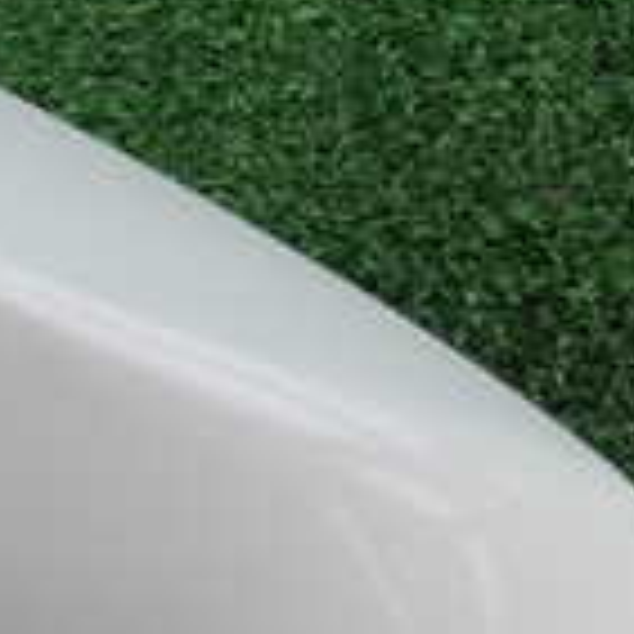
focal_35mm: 94
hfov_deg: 16.9
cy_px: 692
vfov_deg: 17.9
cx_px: -288
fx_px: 1948
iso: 125
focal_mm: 4.5
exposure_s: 1/60
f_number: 2
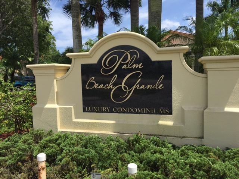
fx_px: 200
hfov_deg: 61.7
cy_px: 90
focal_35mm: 29
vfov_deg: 48.2
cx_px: 120
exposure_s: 1/1721
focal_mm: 4.15
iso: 32
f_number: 2.2
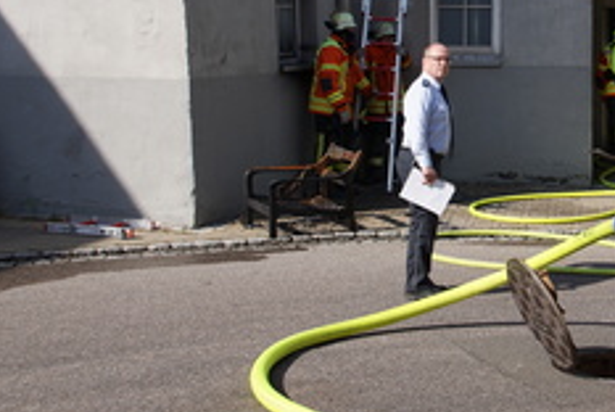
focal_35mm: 72
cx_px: 512
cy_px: 128
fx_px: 1232
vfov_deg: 18.9
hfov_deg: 27.4
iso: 100
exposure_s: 1/320
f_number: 6.3
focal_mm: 28
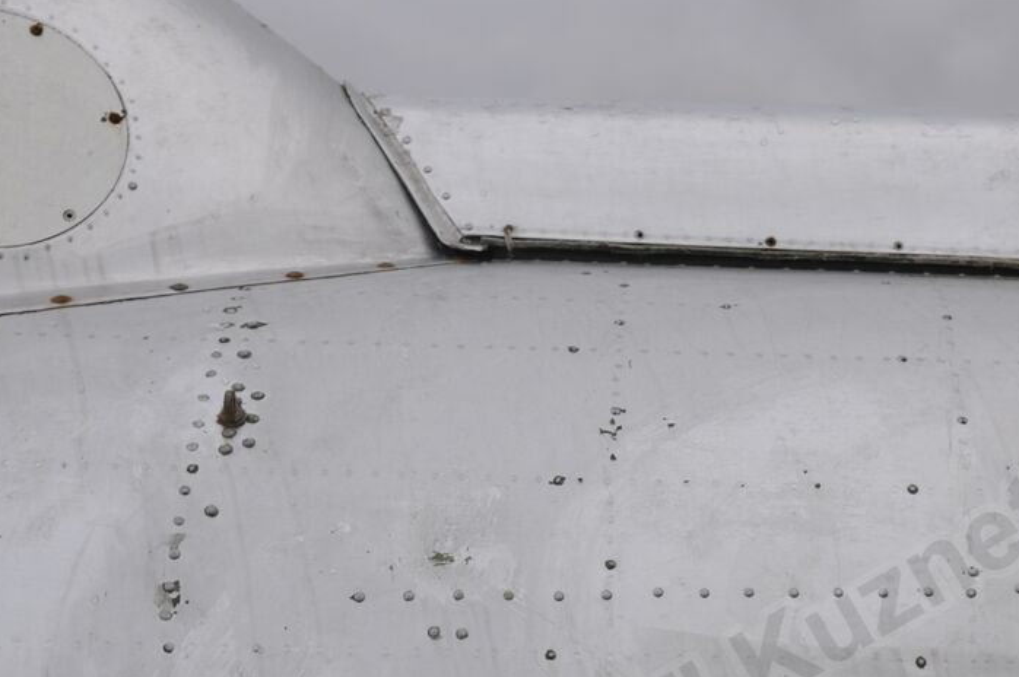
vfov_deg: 17.5
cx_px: 644
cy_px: 566
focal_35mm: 77
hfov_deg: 26.2
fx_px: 2177
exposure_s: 1/160
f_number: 5.6
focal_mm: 28
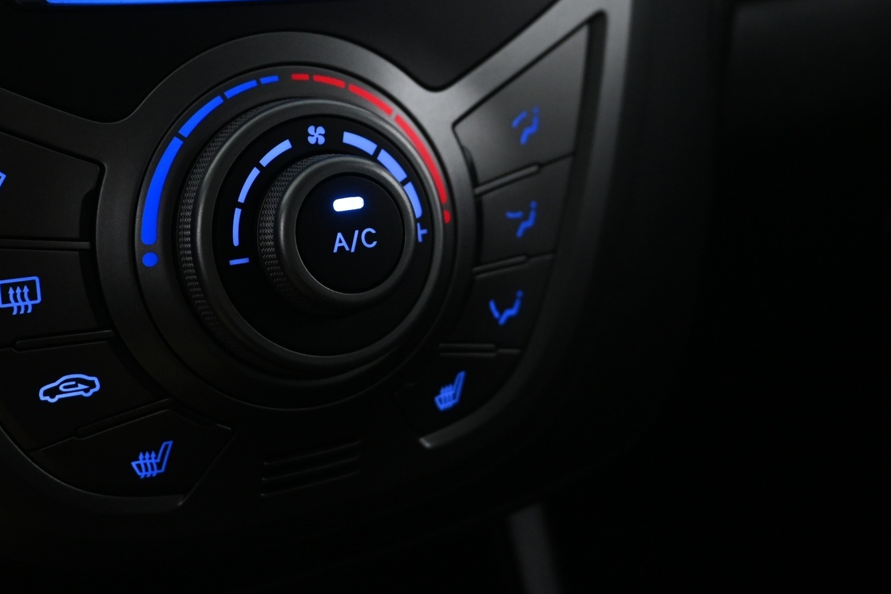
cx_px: 322
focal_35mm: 46
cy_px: 167
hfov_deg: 42.6
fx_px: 1132
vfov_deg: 29.1
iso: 1600
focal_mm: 21
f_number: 4
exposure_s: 1/40
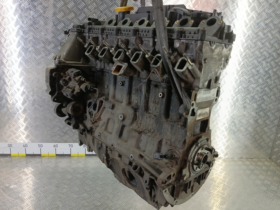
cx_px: 140
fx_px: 186
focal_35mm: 23
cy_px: 105
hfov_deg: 73.9
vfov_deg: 58.9
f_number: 1.6
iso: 172
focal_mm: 4.11
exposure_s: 1/50
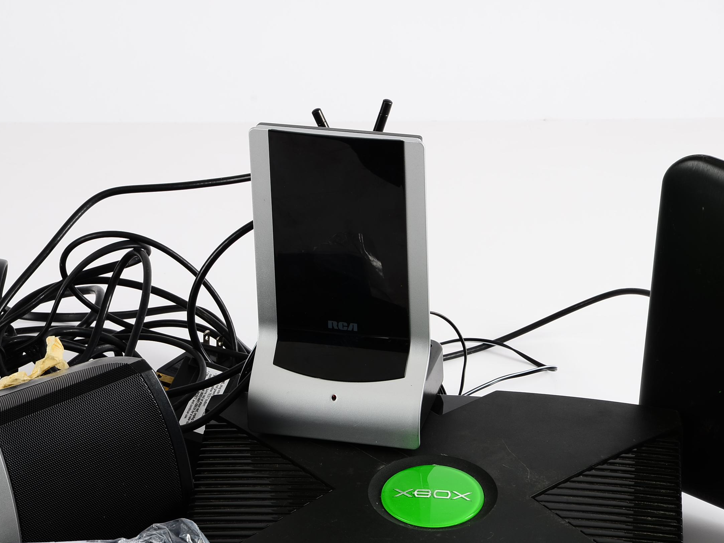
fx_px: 3588
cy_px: 272
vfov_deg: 8.7
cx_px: 315
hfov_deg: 11.5
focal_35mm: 172
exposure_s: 1/200
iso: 100
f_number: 11
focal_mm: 105
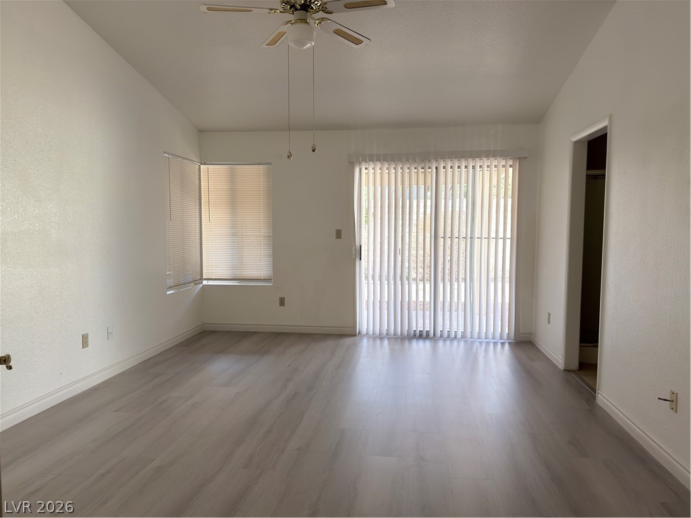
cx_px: 346
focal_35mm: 24
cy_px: 259
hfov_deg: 71.6
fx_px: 479
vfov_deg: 56.8
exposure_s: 1/200
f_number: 1.78
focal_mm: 6.76
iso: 100
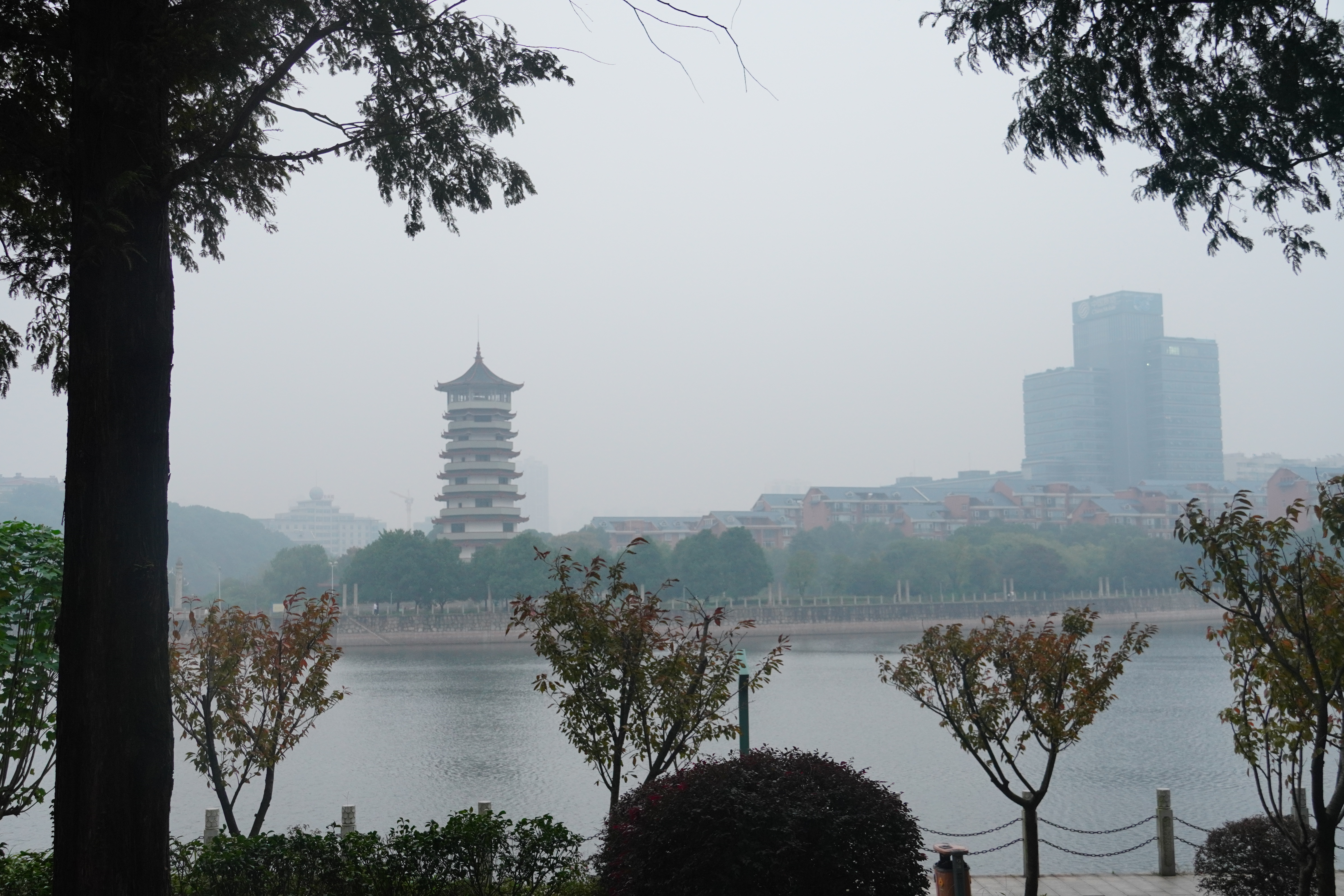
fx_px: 1624
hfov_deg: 45.0
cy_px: 448
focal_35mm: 44
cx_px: 672
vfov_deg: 30.8
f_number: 5.6
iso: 640
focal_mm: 29
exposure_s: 1/80
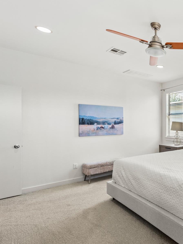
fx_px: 162
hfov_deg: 44.5
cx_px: 202
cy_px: 118
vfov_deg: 73.9
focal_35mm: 23
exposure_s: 1/6
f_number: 9
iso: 400
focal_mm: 14
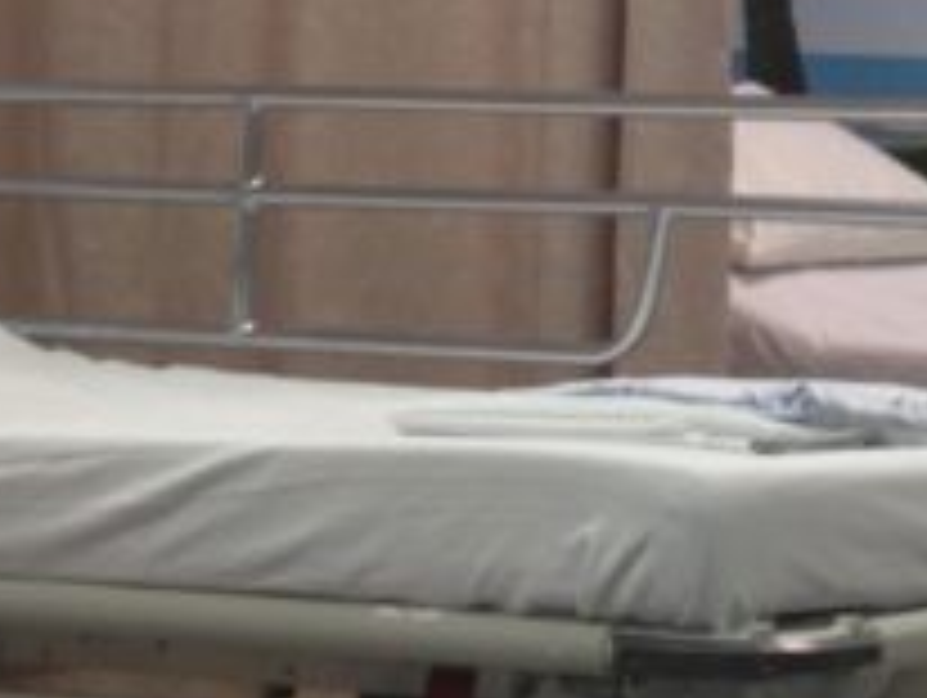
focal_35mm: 164
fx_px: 4397
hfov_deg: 11.7
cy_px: -81
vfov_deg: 9.0
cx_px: 1224
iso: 50
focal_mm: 4.12
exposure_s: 1/24
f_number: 2.4
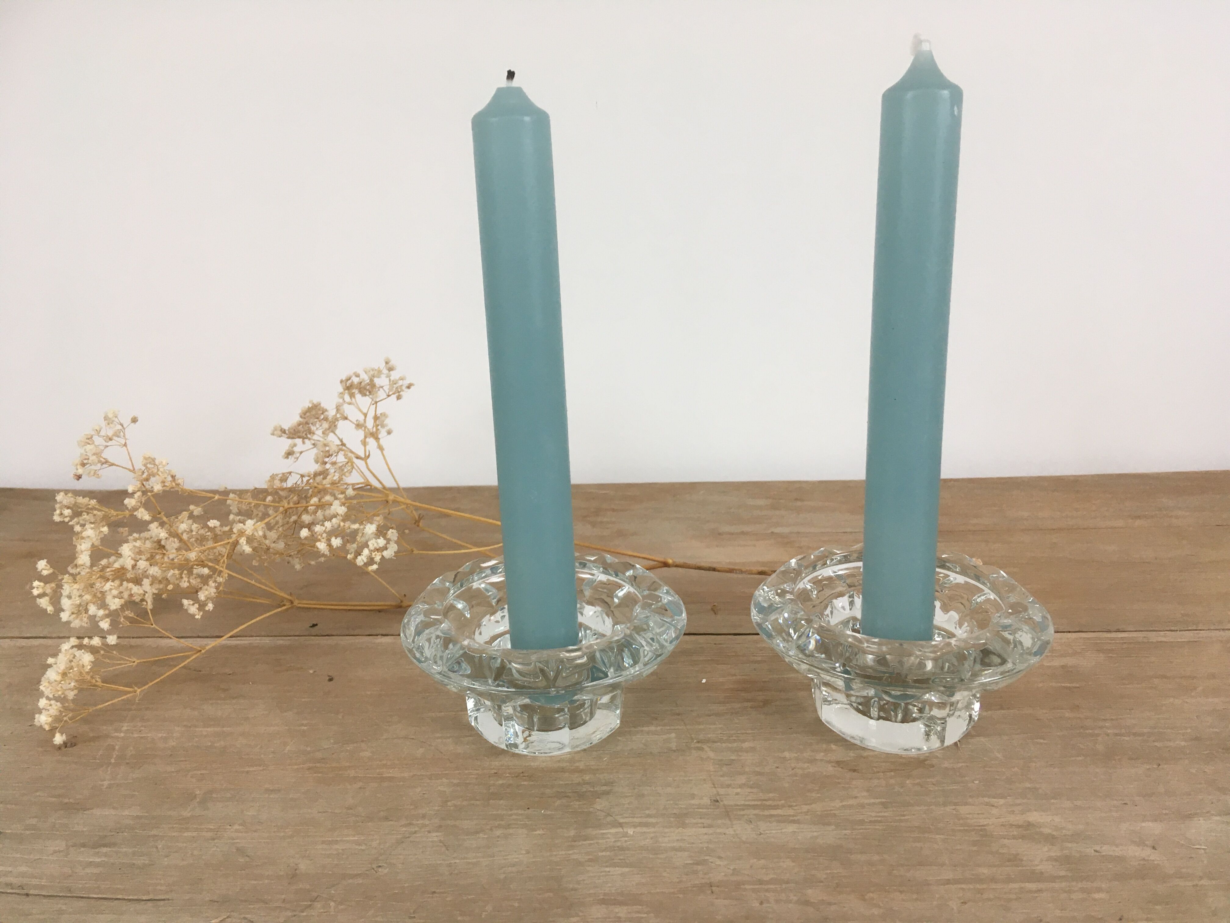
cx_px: 615
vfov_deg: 48.2
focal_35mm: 29
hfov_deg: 61.7
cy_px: 462
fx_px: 1030
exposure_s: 1/33
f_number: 2.2
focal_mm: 4.15
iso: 80
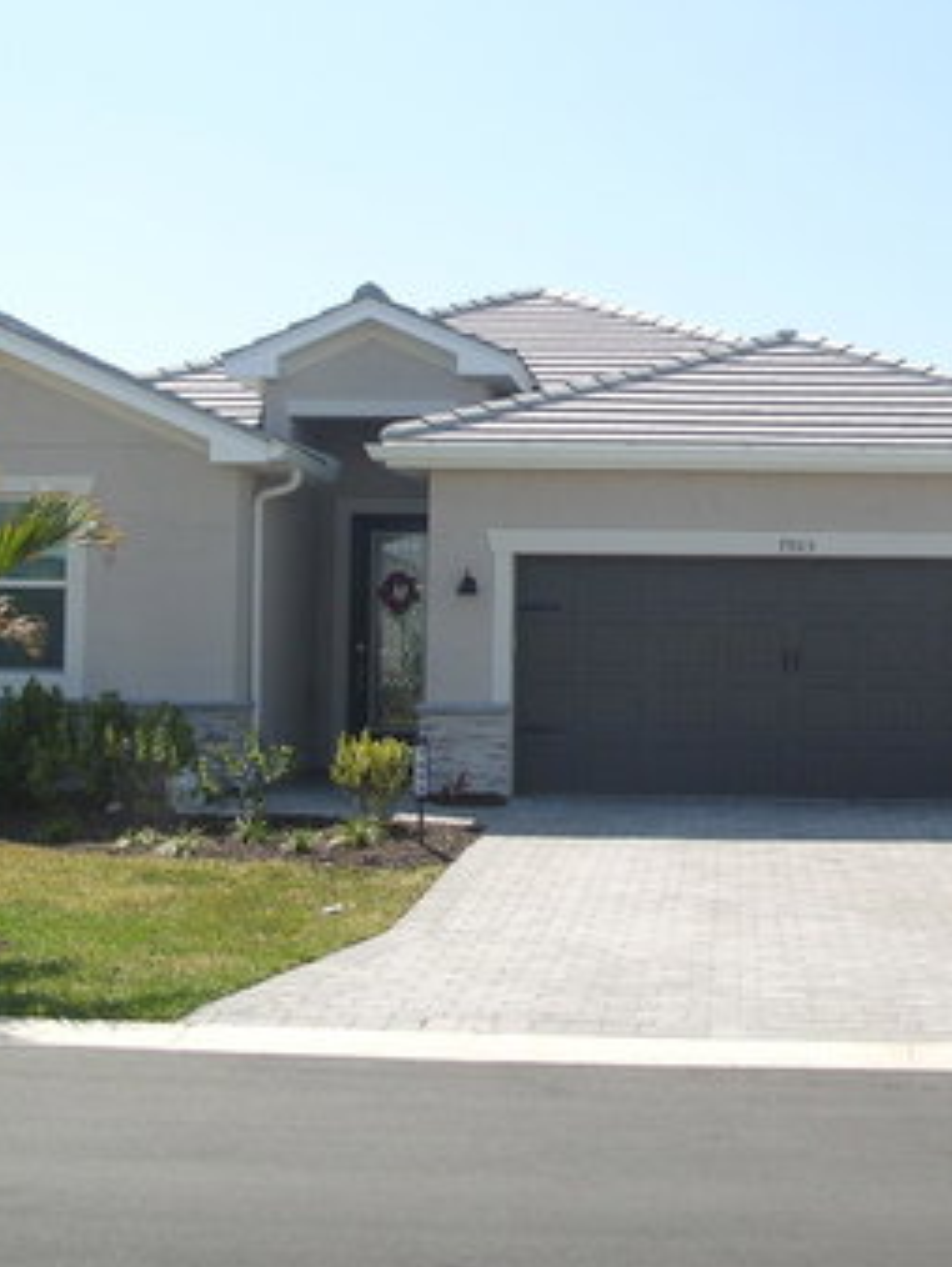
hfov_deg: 27.5
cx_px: 566
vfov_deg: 36.1
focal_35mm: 53
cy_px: 551
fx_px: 1941
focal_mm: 7.8
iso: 80
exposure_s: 1/2000
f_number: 2.8
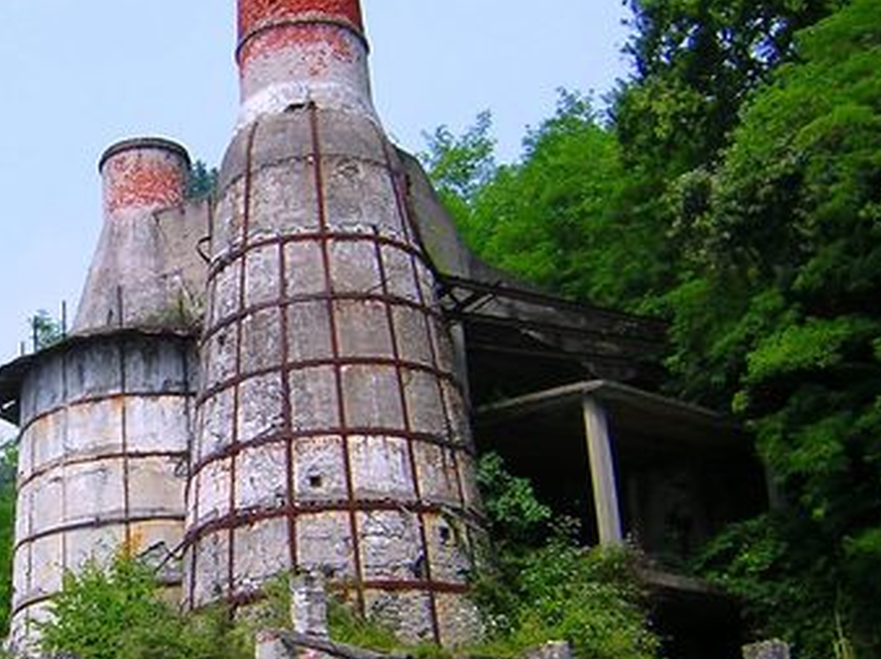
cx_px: 112
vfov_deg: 22.9
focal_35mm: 64
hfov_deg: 29.2
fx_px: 1628
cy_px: 396
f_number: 5.2
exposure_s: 1/324
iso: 100
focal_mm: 4.7
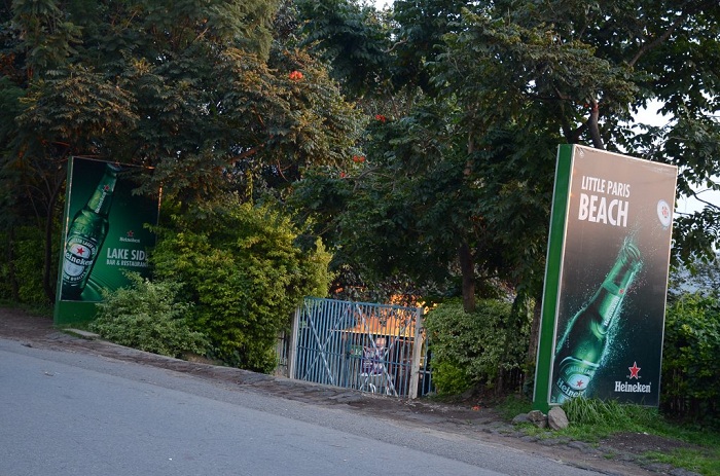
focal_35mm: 60
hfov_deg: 33.5
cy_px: 238
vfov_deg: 22.5
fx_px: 1197
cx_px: 360
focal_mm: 40
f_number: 4.5
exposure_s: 1/80
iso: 500
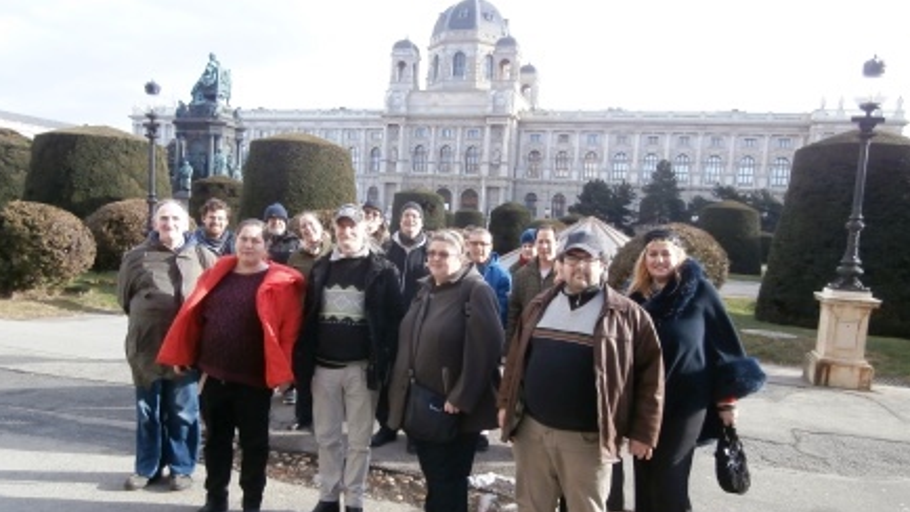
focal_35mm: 27
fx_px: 651
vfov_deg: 42.8
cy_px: 285
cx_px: 445
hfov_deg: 69.9
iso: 100
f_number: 3
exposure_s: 1/400
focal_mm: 4.2
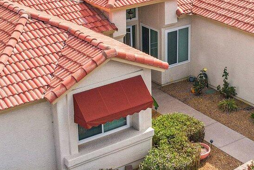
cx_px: 186
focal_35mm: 83
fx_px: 586
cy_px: 72
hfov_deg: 24.2
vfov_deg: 16.4
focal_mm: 8.4
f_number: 2.8
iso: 100
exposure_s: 1/1000
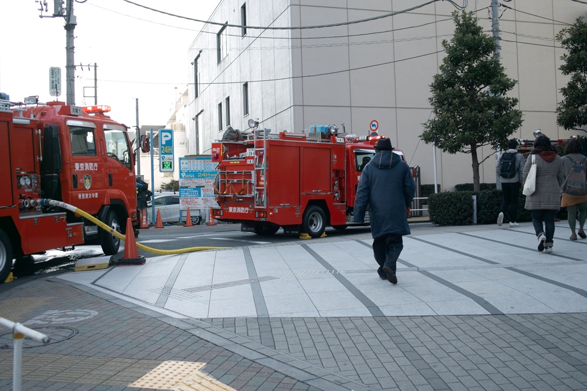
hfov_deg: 47.4
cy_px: 196
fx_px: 668
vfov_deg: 32.6
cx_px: 294
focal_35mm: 41
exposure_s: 1/320
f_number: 2.8
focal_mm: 24.2
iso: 100
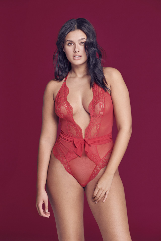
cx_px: 80
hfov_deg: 11.8
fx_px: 778
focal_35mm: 116
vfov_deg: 17.6
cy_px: 120
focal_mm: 116
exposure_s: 1/160
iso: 400
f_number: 8
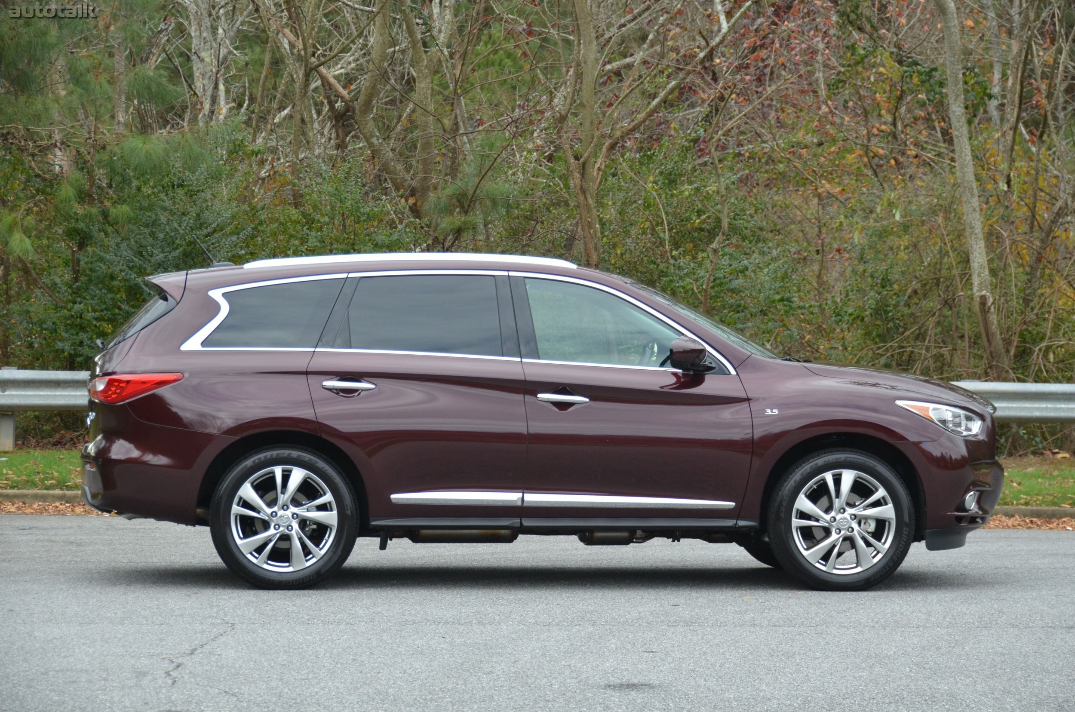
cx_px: 538
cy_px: 356
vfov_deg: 13.0
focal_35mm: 105
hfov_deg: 19.5
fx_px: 3129
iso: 800
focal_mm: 70
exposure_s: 1/640
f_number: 5
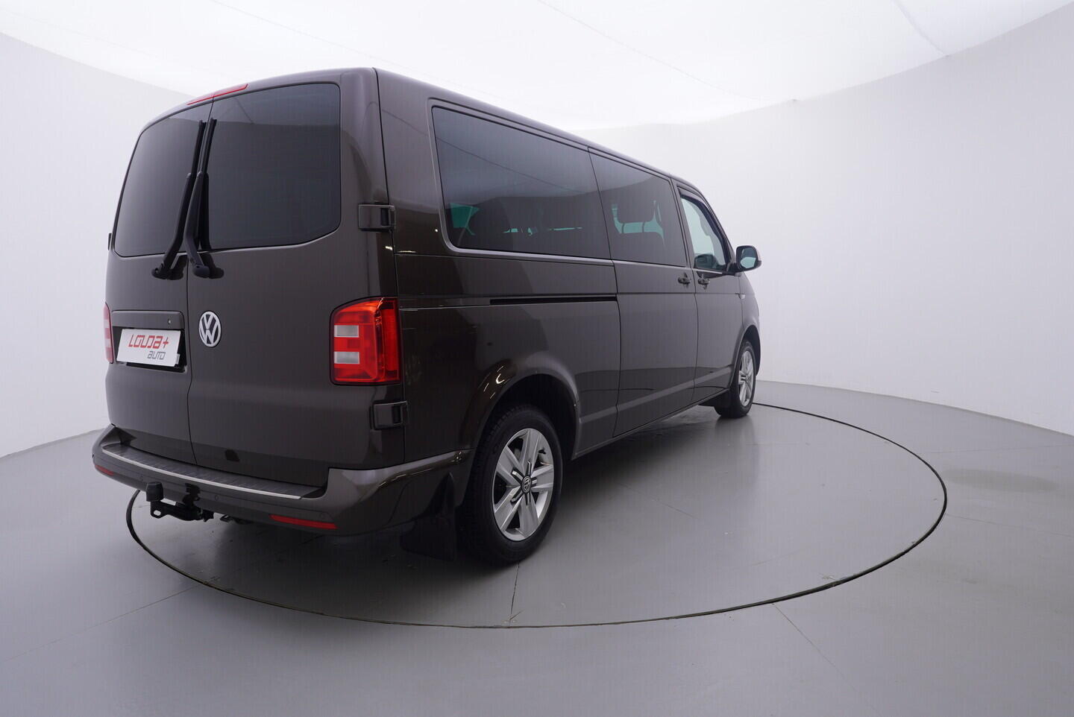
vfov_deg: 56.2
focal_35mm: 22
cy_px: 358
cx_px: 537
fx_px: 672
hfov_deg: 77.3
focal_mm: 15
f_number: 5
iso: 200
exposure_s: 1/80
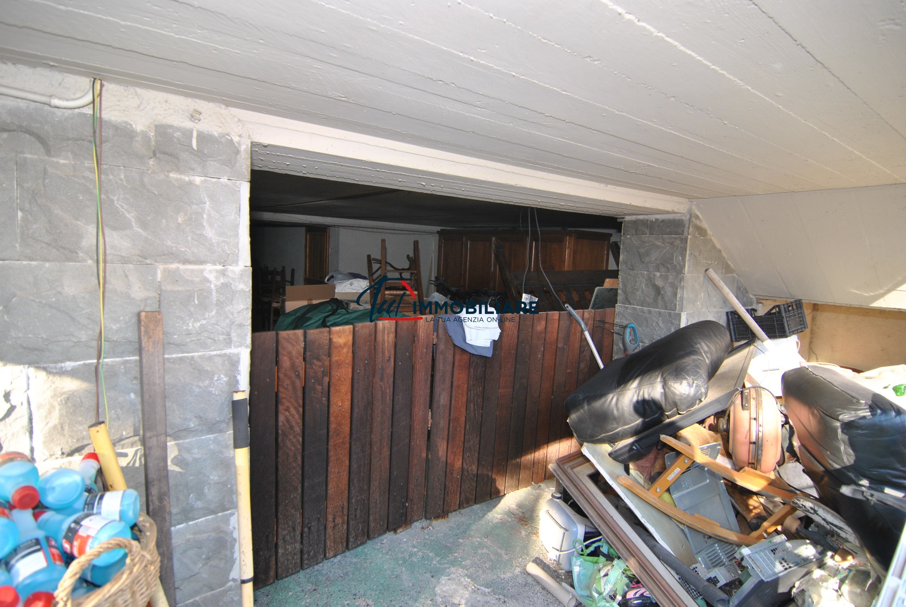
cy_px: 304
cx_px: 453
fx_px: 454
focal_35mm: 18
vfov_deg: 67.5
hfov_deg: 89.9
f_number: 4.5
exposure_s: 1/80
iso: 200
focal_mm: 12
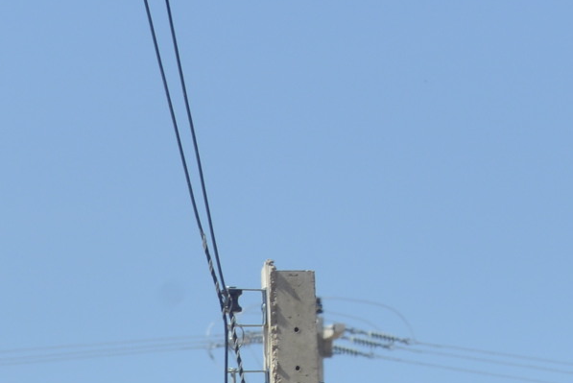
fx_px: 15211
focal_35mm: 955
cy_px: 922
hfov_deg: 2.2
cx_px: -369
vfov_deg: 1.4
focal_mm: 155
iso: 200
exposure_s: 1/500
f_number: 11
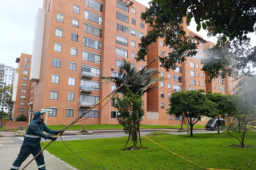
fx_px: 171
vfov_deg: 53.0
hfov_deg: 73.7
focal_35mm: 24
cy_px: 94
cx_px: 128
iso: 50
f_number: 1.6
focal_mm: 6.14
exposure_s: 1/158
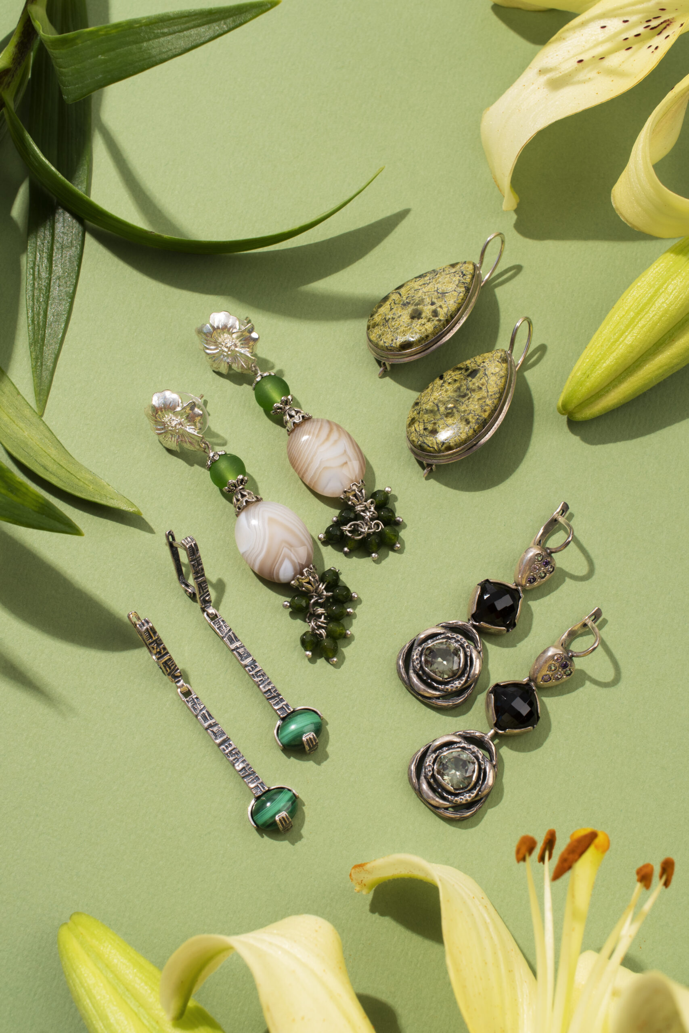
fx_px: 1521
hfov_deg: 25.5
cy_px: 516
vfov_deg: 37.5
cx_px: 344
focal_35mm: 53
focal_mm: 35
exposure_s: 1/100
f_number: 9
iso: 200
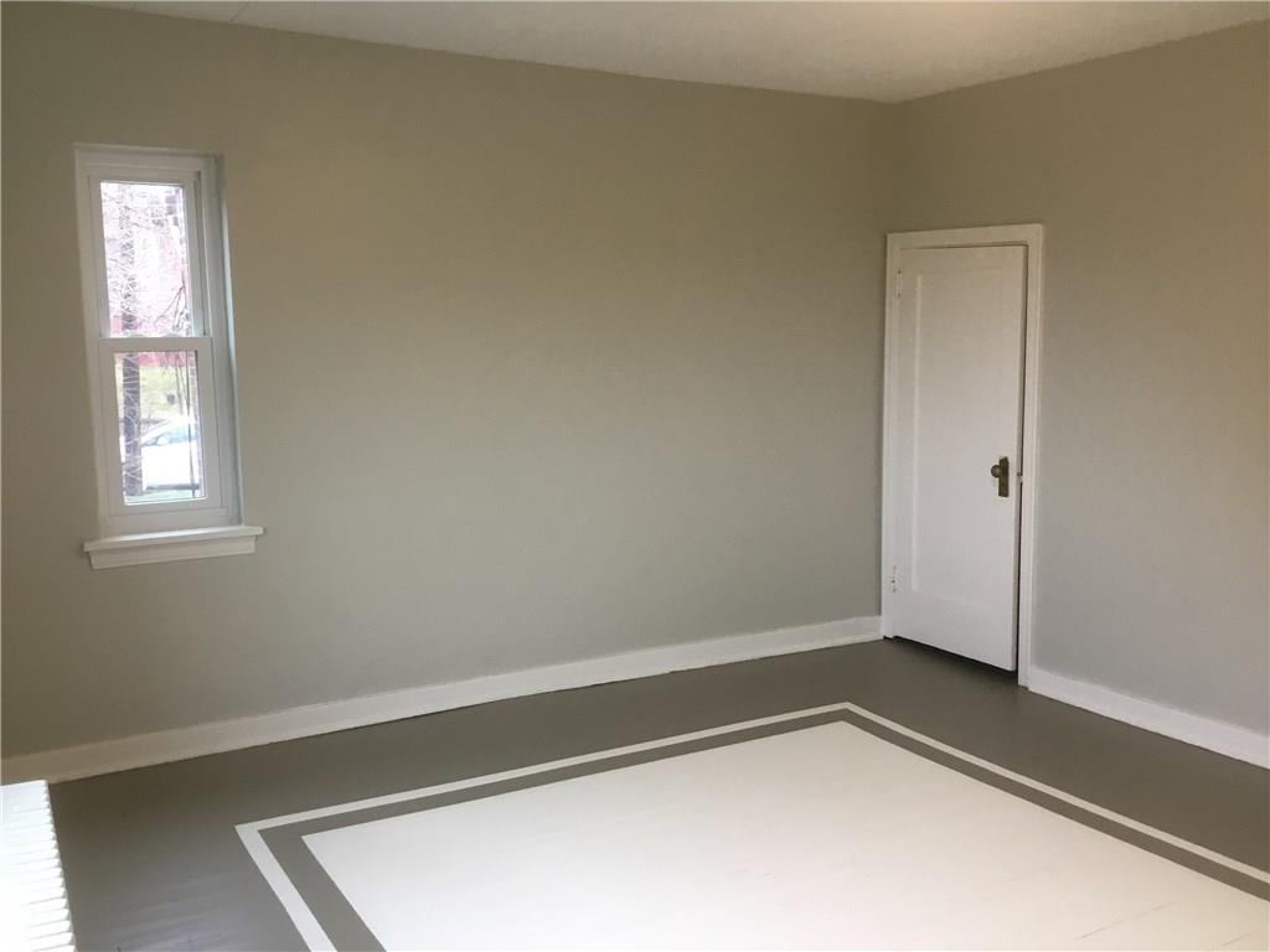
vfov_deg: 45.4
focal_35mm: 31
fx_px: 1137
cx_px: 635
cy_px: 476
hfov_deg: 58.4
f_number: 2.4
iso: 64
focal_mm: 3.3
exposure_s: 1/30
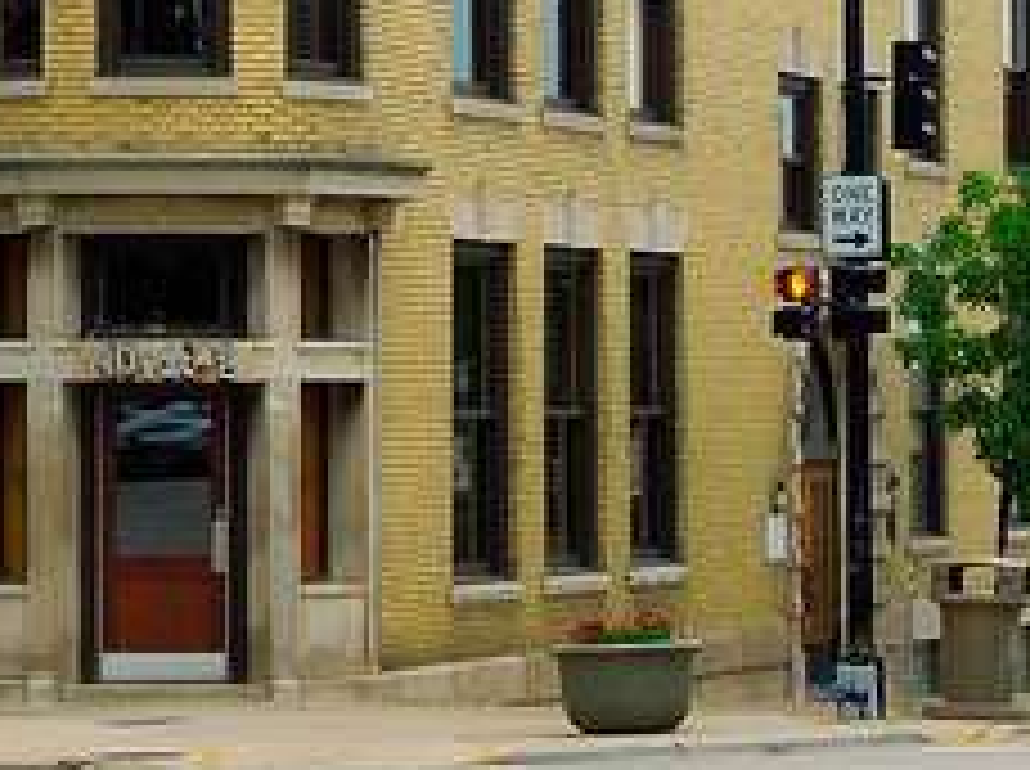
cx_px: 238
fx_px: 5615
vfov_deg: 7.8
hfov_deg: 10.5
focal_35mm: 189
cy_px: -135
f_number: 4.2
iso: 100
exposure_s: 1/100
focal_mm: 9.8
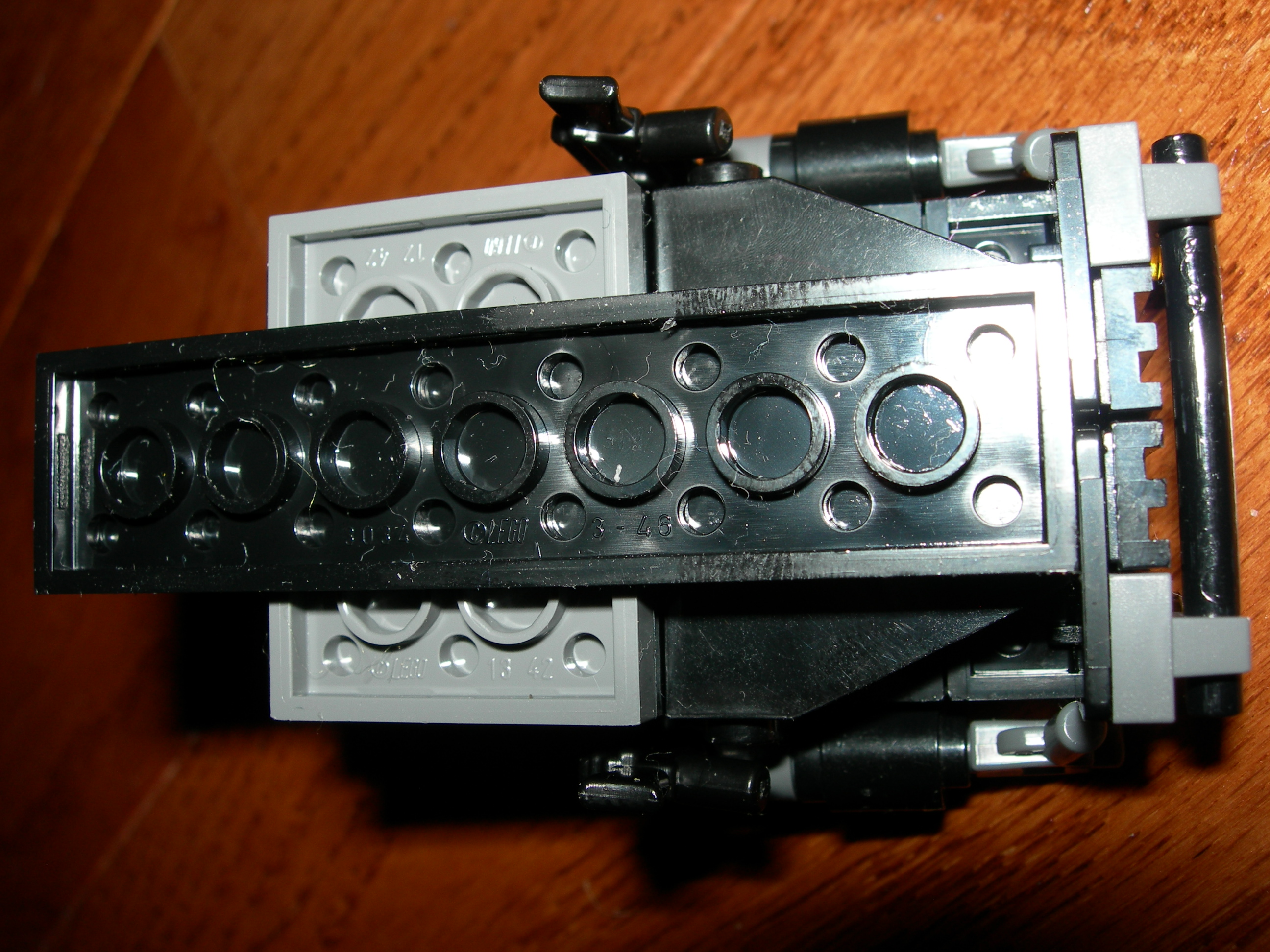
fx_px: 1394
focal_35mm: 38
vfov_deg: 37.7
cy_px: 476
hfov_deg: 49.0
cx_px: 635
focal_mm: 7.8
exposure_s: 1/60.1
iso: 50
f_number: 4.8
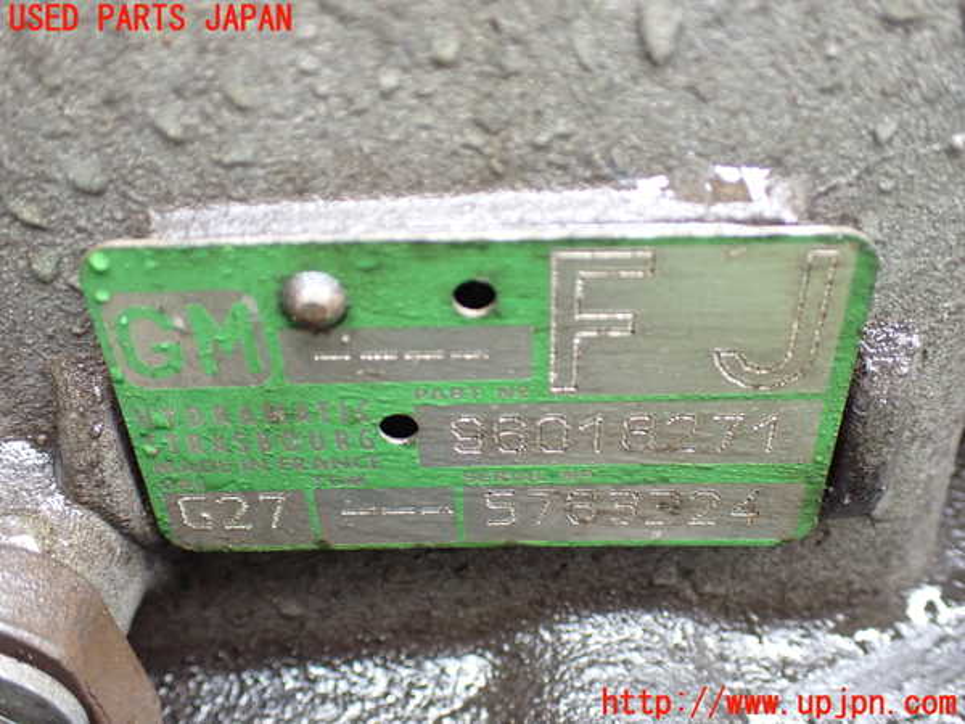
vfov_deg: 37.7
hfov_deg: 49.0
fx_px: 1059
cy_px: 362
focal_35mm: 38
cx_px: 482
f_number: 2.7
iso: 800
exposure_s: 1/125
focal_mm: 6.83
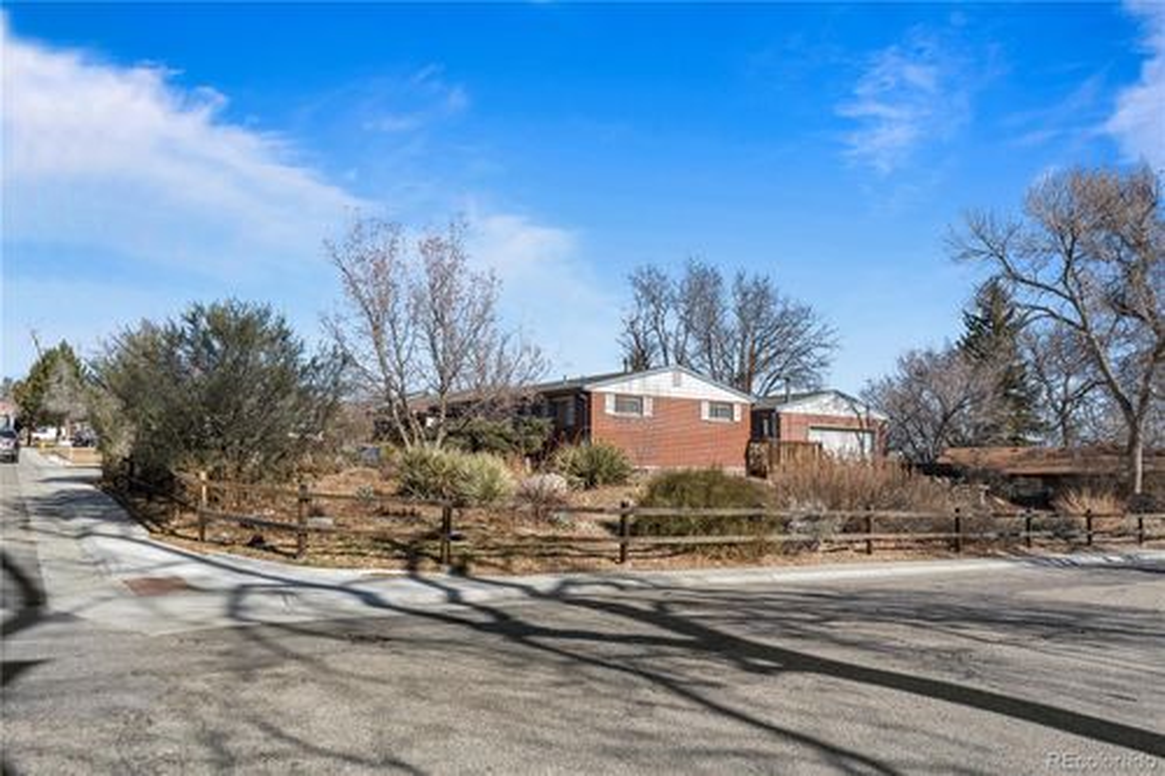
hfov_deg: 71.5
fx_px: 809
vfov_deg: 51.3
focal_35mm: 25
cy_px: 388
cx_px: 582
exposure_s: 1/2000
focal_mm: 25
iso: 640
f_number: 8
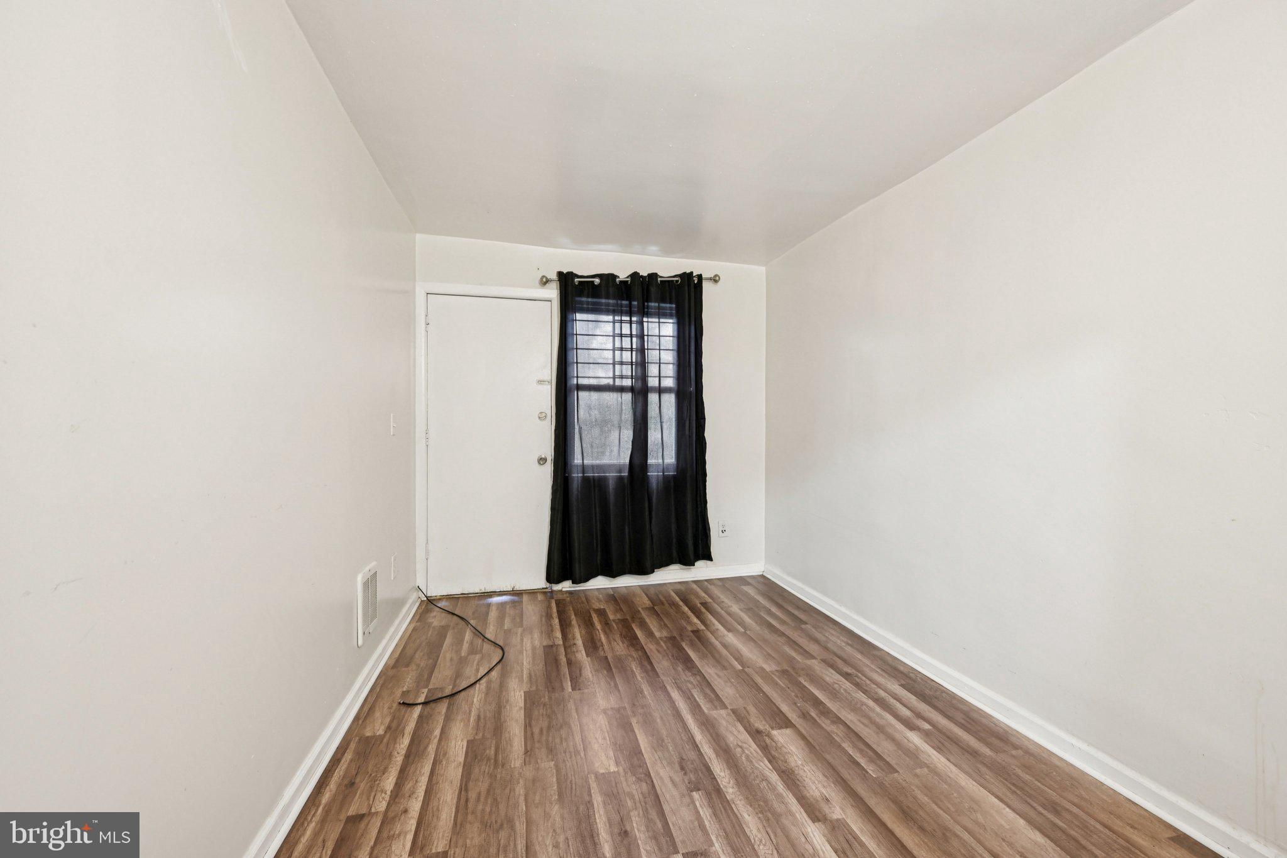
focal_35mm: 14
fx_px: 500
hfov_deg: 104.3
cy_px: 429
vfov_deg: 81.2
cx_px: 644
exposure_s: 1/2
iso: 400
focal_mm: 14
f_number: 8
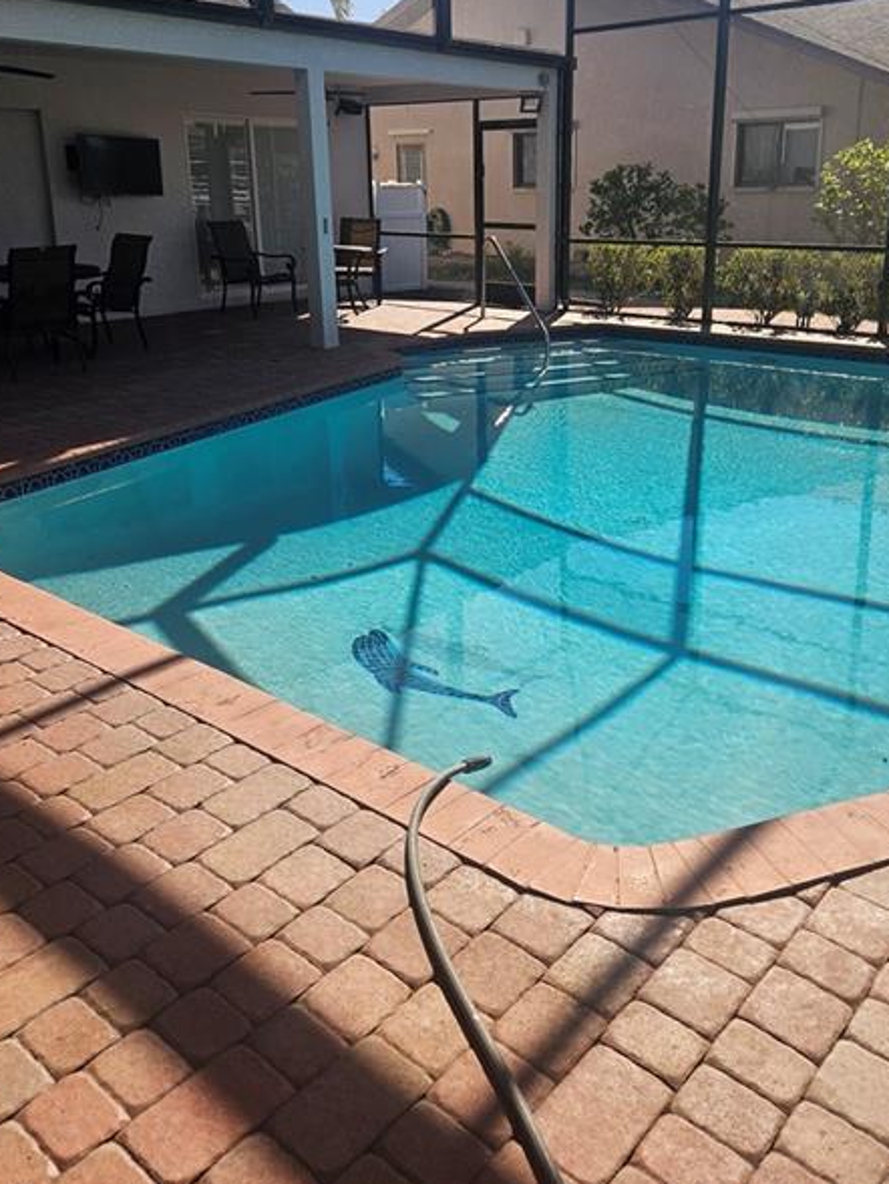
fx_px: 1027
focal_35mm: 30
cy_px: 440
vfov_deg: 59.1
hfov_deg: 46.6
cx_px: 517
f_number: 1.8
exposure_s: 1/1279
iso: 25
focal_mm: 5.4
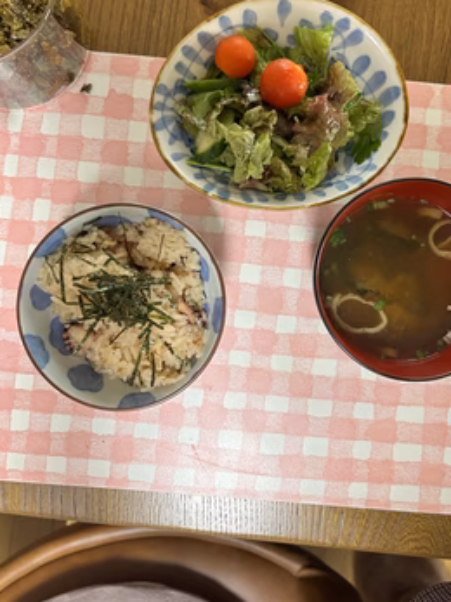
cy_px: 262
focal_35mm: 30
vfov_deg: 59.8
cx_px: 239
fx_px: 521
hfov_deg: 46.7
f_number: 1.5
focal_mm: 5.7
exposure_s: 1/60
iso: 125
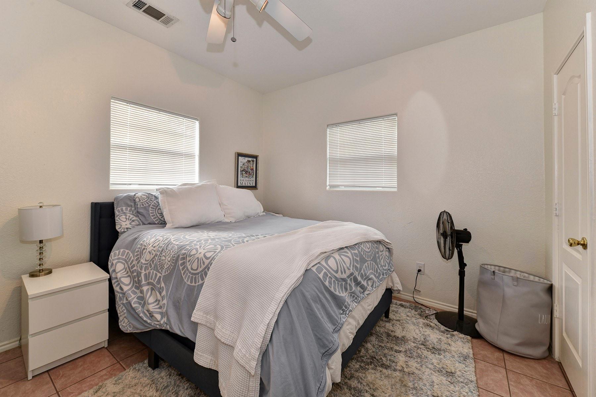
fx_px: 232
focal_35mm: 14
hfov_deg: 104.3
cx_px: 298
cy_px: 198
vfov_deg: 81.2
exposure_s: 1/10
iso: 320
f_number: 7.1
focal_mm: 14
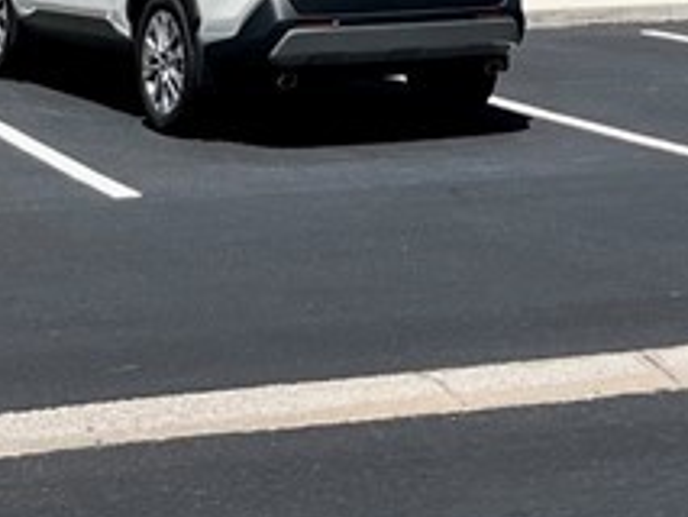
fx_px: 2486
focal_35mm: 125
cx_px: 297
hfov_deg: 15.8
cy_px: -475
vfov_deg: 10.9
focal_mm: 5.1
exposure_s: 1/3623
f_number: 1.6
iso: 50
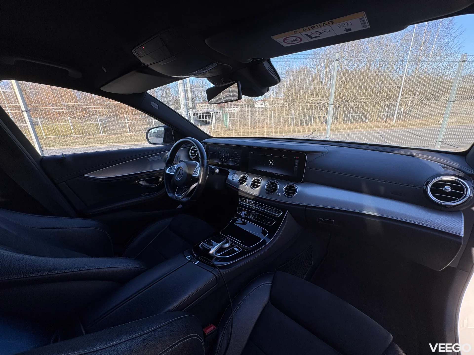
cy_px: 178
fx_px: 192
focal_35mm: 14
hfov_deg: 102.1
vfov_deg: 85.7
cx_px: 237
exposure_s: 1/280
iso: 40
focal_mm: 2.22
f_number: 2.2
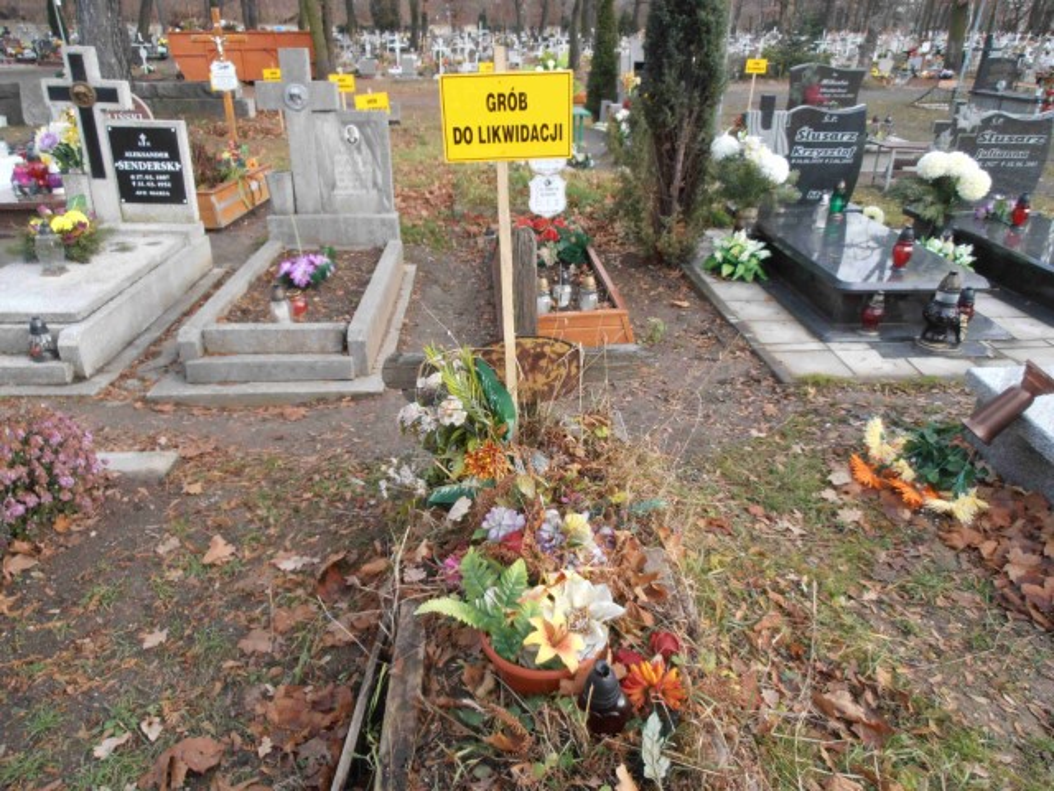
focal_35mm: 24
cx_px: 527
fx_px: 731
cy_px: 396
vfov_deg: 56.8
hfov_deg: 71.6
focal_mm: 4.2
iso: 80
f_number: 3
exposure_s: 1/80
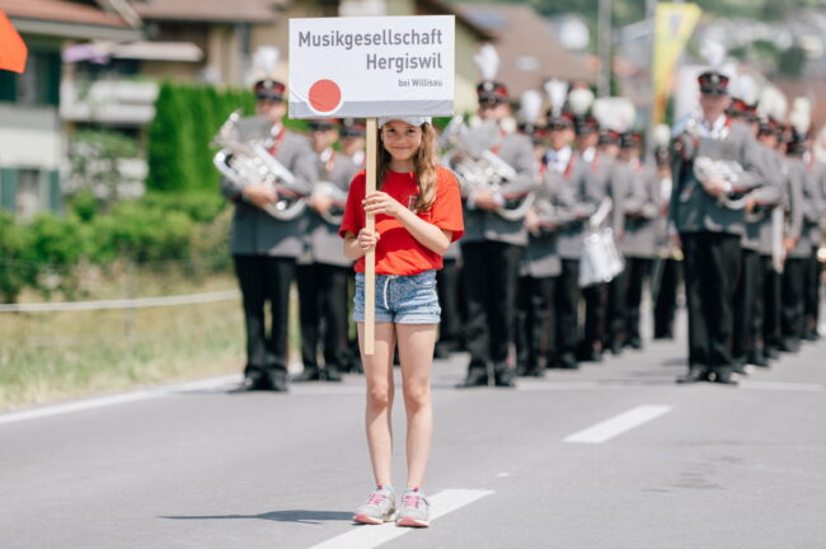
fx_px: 3209
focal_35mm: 140
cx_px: 413
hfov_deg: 14.7
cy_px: 274
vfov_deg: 9.8
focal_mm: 140
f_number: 2.8
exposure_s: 1/2000
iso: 100
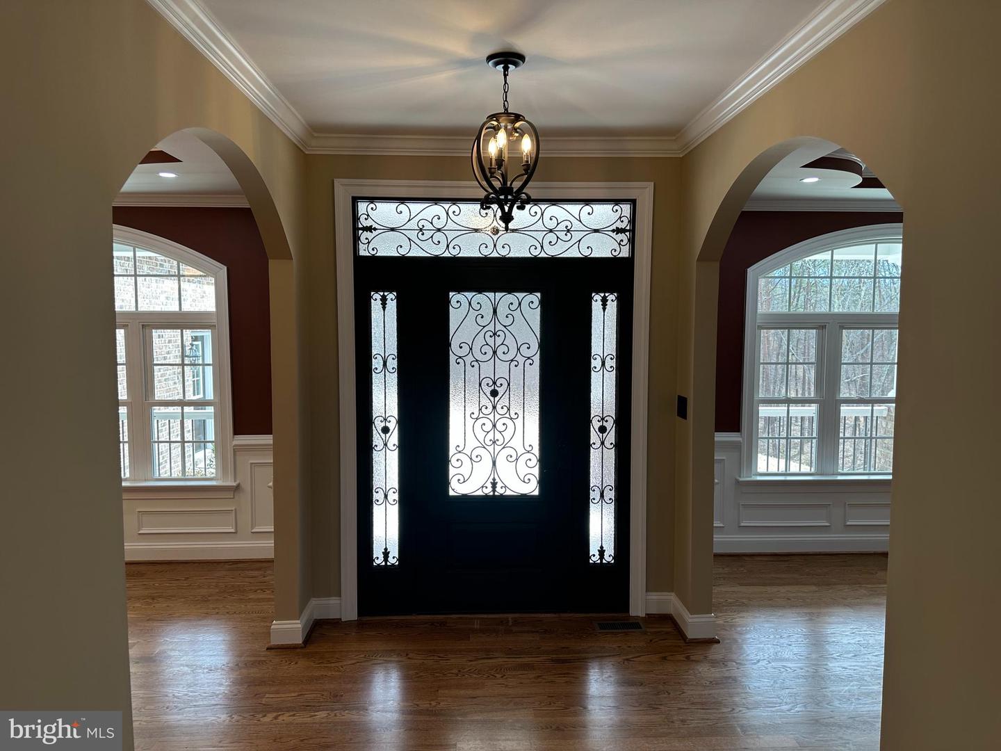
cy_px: 376
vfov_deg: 56.8
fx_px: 694
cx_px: 500
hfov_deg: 71.6
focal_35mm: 24
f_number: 1.78
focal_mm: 6.86
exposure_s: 1/141
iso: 64
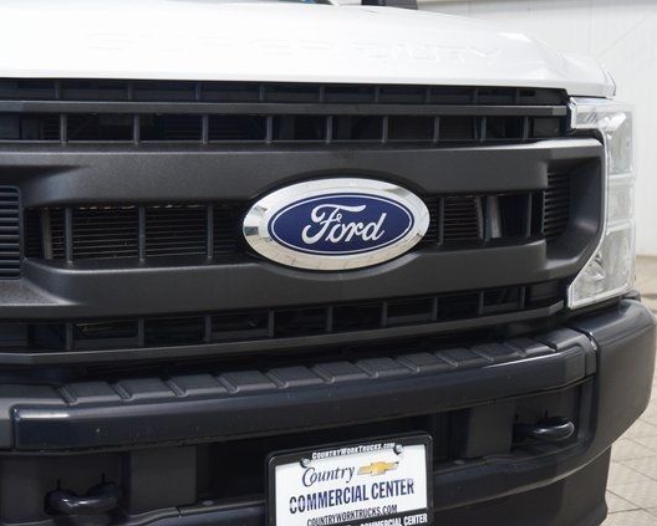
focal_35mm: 58
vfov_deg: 26.3
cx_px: 297
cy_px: 264
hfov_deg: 32.4
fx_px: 1128
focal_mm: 34
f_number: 4.5
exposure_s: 1/60
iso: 1600
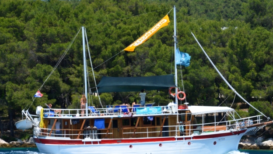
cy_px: 62
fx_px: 1679
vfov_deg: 5.2
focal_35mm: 232
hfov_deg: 9.3
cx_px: 133
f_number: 16
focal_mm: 90
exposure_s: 1/60
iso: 250
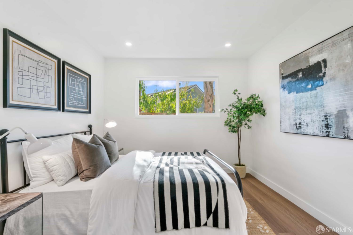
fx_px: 157
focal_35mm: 16
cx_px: 176
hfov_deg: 96.7
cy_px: 118
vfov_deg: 73.7
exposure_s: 1/40
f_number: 11
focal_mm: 16
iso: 500
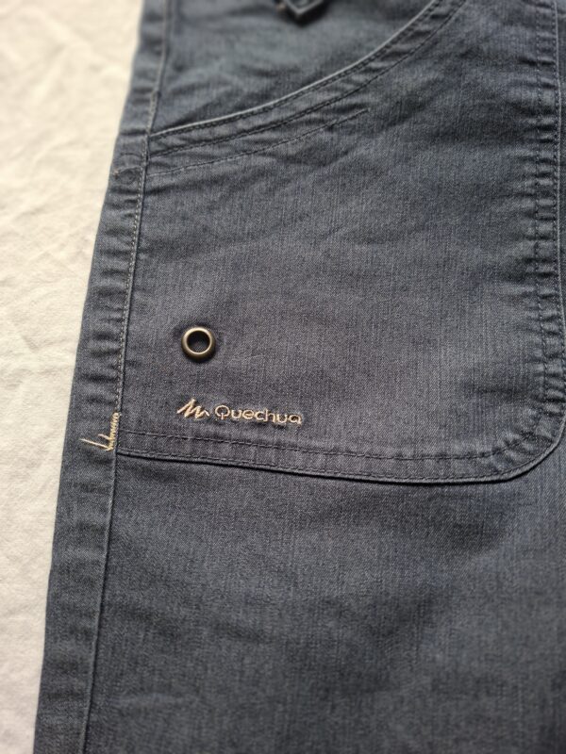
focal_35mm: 23
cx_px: 283
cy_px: 377
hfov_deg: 58.9
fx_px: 501
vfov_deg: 73.9
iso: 125
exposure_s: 1/100
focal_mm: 5.54
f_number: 1.8
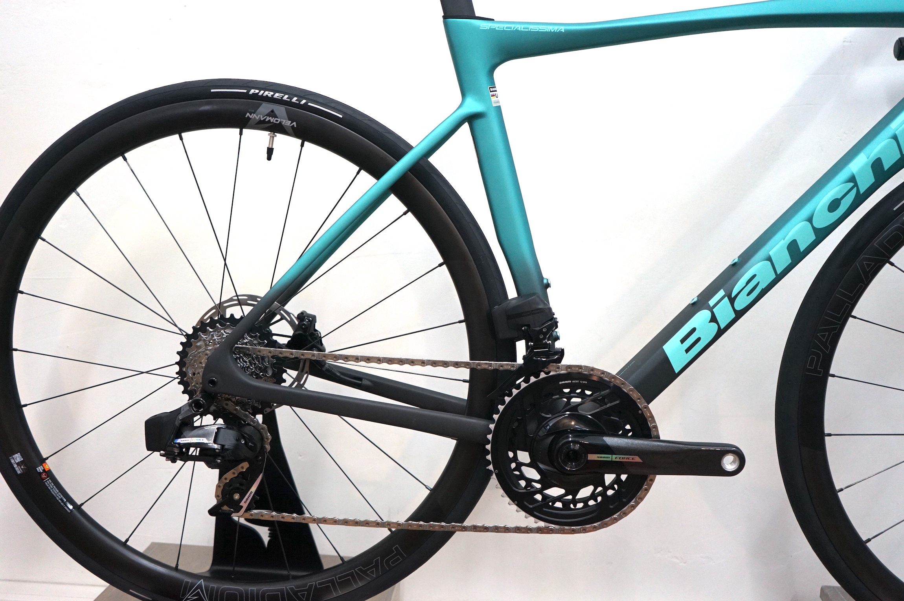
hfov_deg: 60.3
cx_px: 452
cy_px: 300
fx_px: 778
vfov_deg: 42.2
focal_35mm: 31
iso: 1600
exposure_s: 1/160
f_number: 4
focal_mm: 31
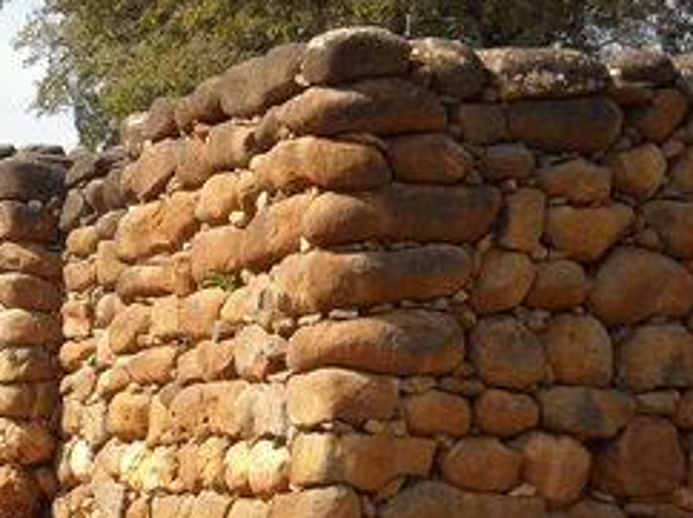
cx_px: 77
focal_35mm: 113
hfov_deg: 17.2
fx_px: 2260
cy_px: 232
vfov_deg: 13.1
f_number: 3.5
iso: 64
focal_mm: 9.87
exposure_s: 1/478
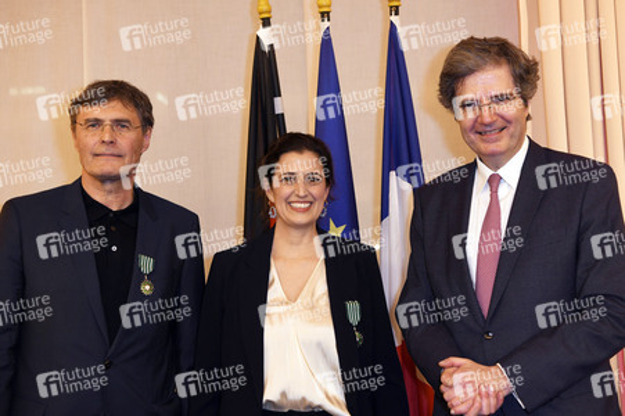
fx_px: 833
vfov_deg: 28.0
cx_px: 312
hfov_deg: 41.1
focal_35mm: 48
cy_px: 208
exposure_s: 1/40
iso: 1600
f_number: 5
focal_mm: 48
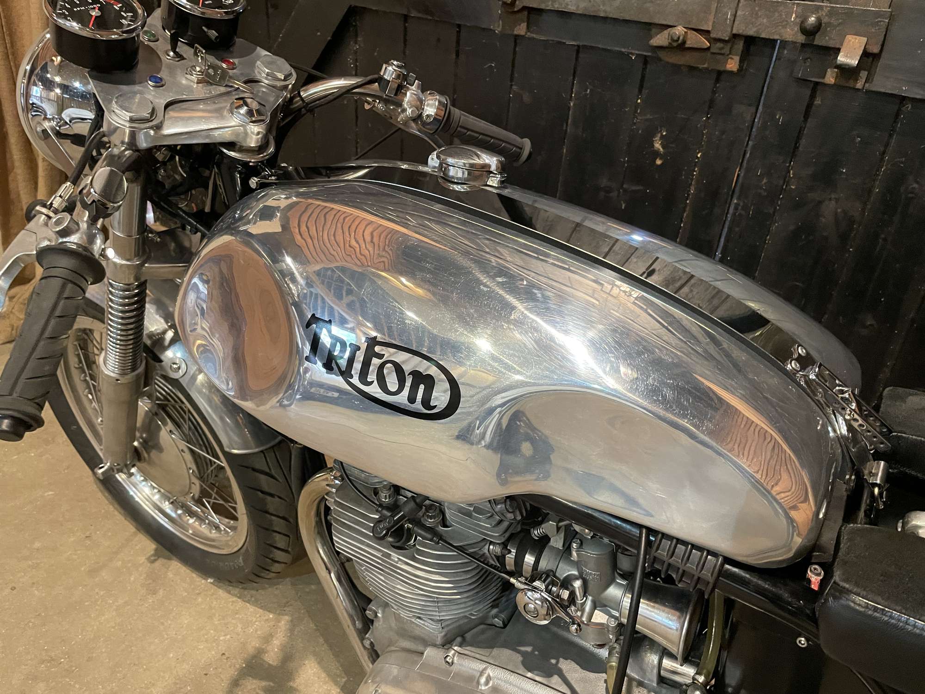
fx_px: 695
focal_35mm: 26
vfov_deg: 53.1
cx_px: 462
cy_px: 347
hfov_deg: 67.3
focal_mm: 4.2
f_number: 1.6
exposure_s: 1/33
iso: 500
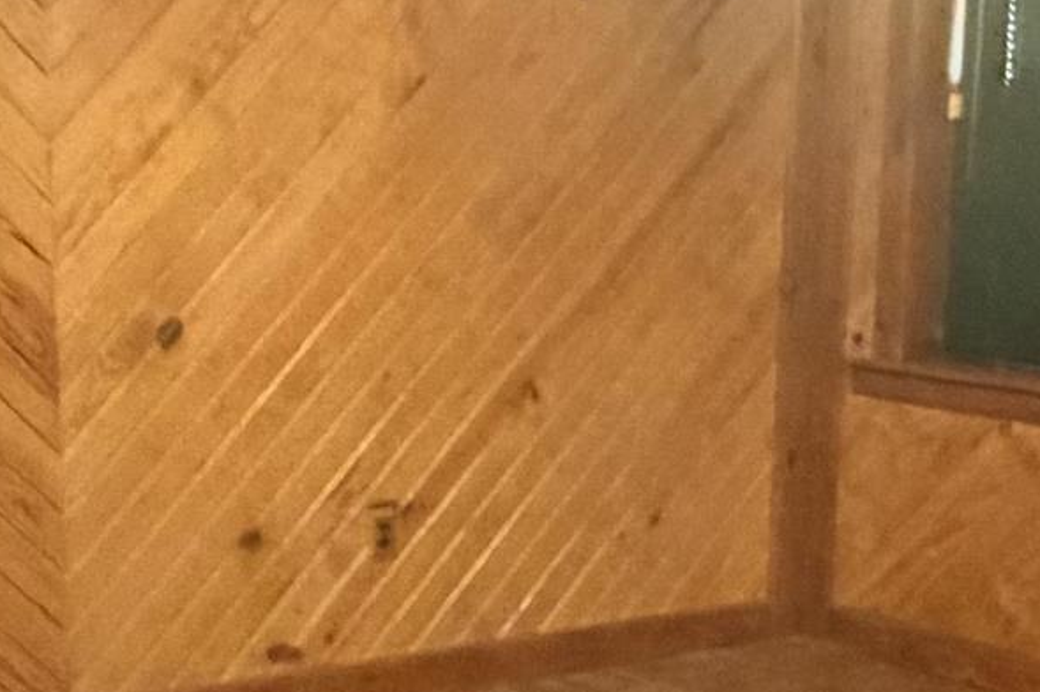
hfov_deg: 26.6
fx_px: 2194
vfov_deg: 17.6
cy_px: 662
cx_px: 574
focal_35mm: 76
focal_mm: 2.22
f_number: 2.2
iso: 1250
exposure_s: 1/60
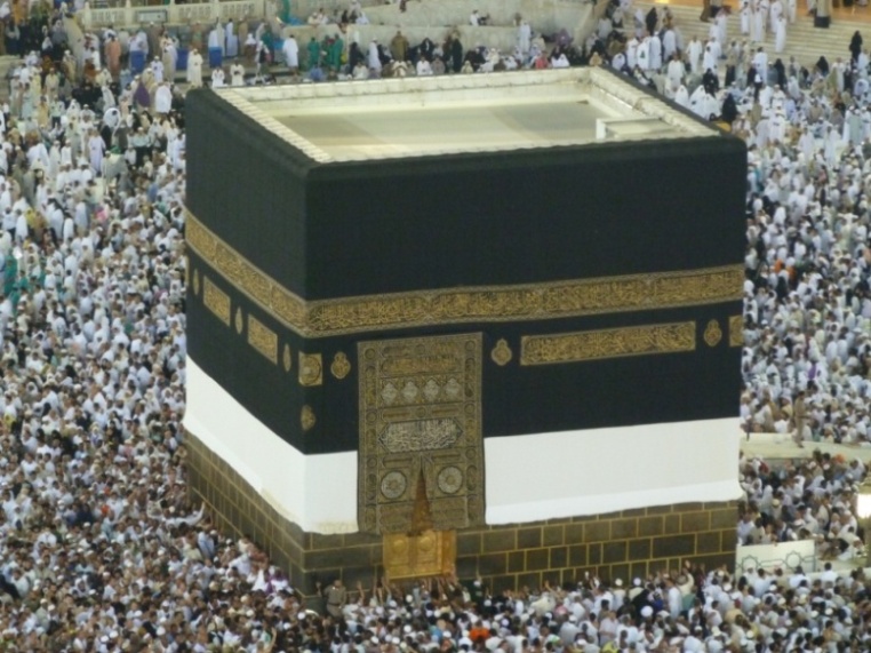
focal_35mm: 169
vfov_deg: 8.8
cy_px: 326
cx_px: 436
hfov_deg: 11.7
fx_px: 4251
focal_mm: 27.8
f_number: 4.5
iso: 400
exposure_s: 1/10
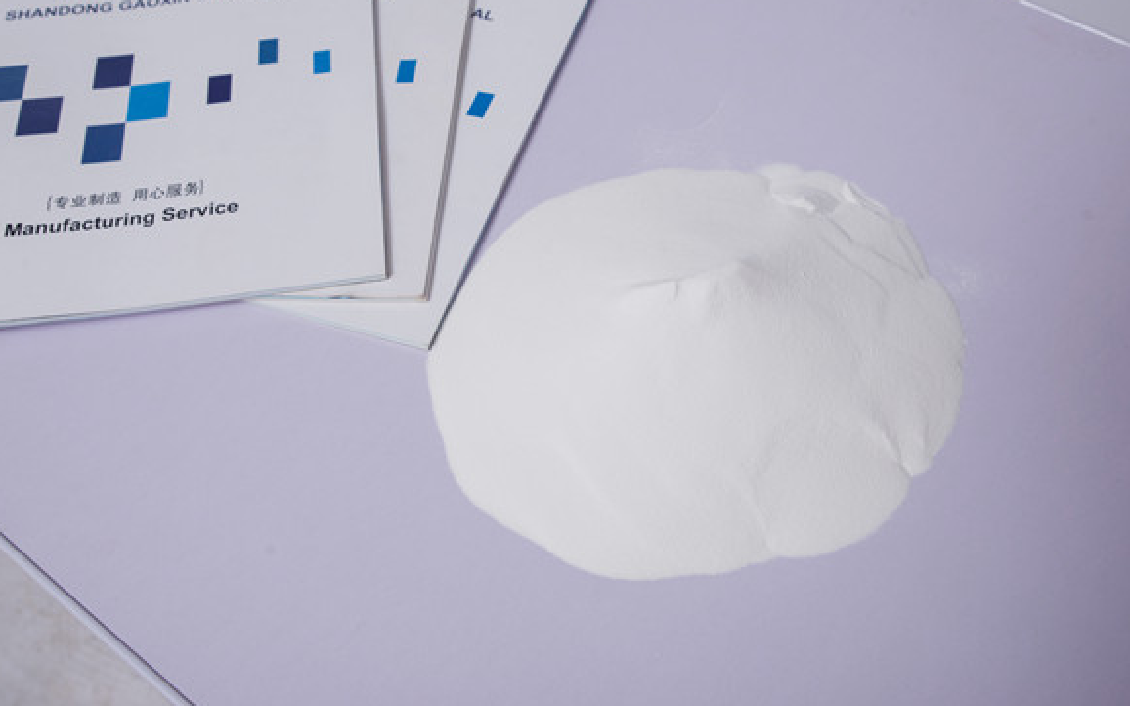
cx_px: 549
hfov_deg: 47.2
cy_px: 273
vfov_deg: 30.4
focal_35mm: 42
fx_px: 1293
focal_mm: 34
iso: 50
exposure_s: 1/200
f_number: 10
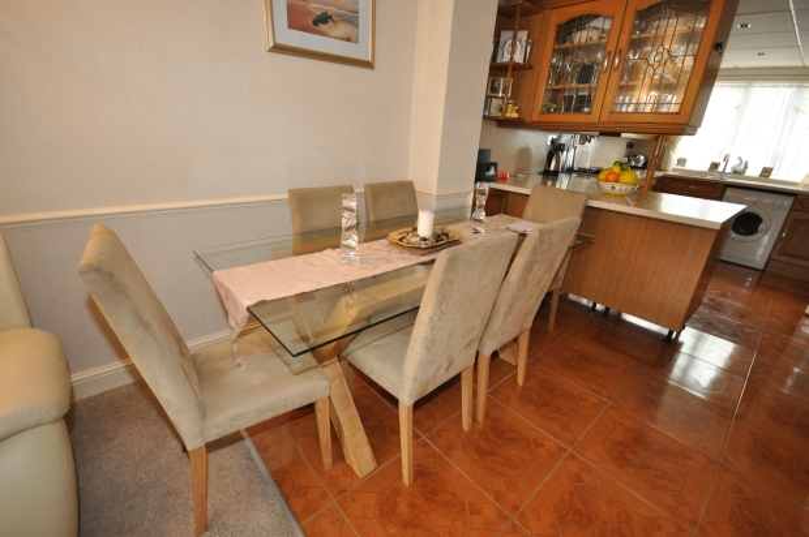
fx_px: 337
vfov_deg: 77.2
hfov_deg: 100.4
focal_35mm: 15
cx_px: 404
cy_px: 268
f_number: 4
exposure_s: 1/60
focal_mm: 10
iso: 800
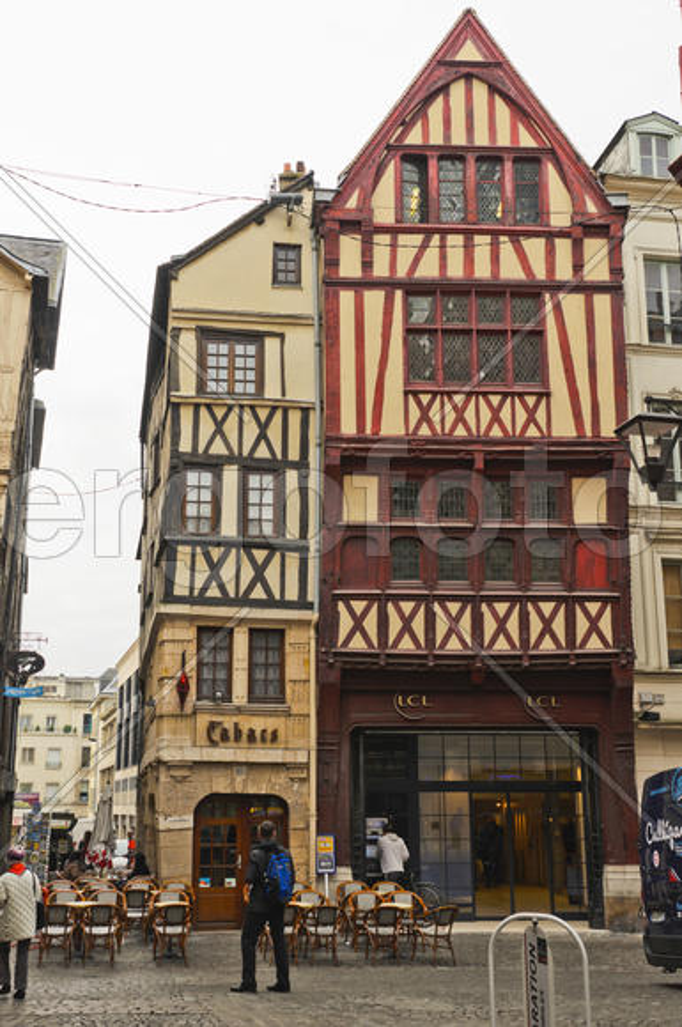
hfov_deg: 31.8
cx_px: 341
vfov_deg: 46.5
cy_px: 514
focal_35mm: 42
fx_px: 1197
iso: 100
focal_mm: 28
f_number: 5.6
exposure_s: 1/350
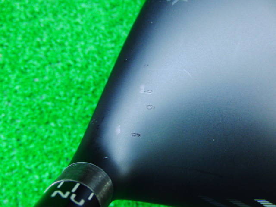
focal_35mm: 37
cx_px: 138
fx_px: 295
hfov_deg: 50.1
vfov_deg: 38.7
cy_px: 104
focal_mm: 6.42
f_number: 3.6
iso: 400
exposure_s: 1/15
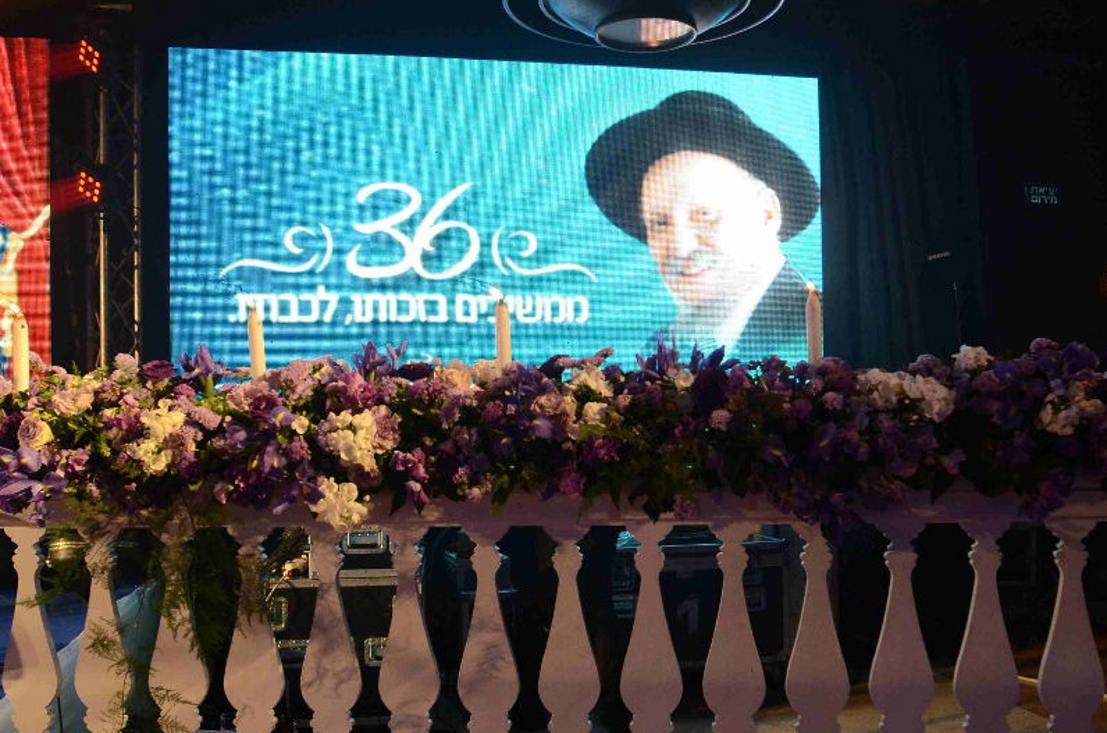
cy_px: 398
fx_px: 1124
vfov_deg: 36.1
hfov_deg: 52.4
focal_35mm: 37
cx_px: 579
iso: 1600
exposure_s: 1/50
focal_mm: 19
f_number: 7.1
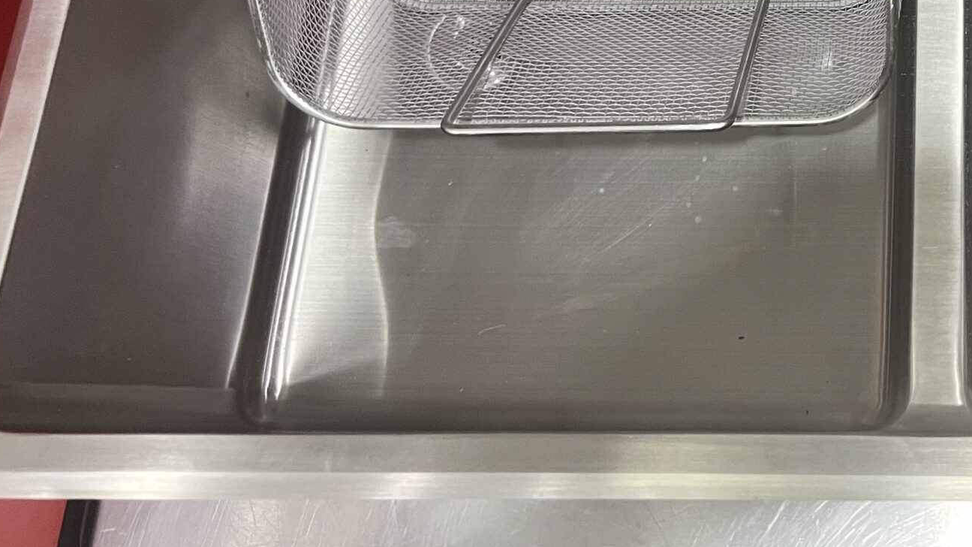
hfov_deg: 34.2
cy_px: -142
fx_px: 1443
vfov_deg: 19.9
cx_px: 952
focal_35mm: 56
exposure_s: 1/50
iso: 160
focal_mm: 5.7
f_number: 1.5
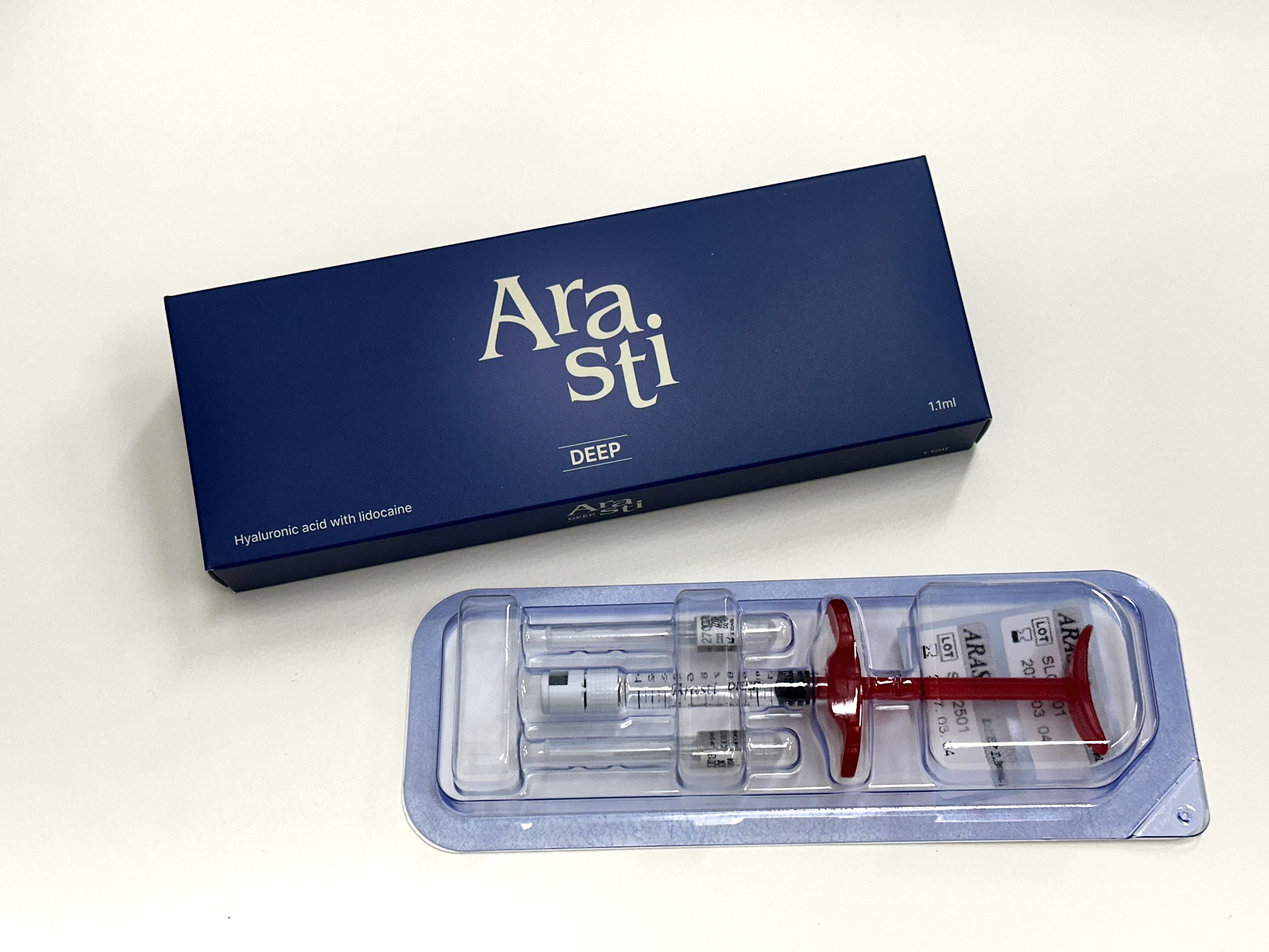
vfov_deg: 30.3
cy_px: 476
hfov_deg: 39.7
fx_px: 1760
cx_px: 634
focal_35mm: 48
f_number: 1.78
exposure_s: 1/170
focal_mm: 6.86
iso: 64
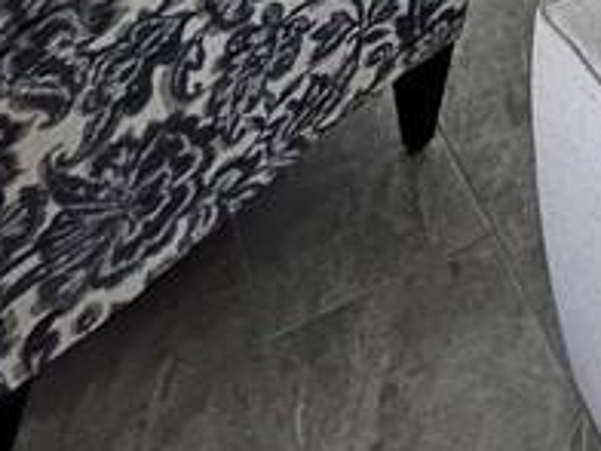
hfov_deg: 18.8
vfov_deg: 14.5
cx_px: 1184
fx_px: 1181
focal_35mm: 68
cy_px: -623
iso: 100
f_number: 2.2
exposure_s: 1/60
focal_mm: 1.74
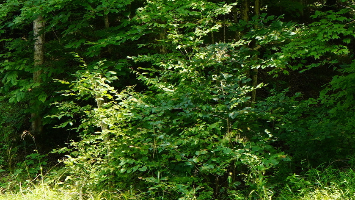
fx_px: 866
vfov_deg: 12.8
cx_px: 213
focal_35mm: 92
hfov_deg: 23.1
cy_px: -45
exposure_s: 1/100
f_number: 5
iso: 100
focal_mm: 16
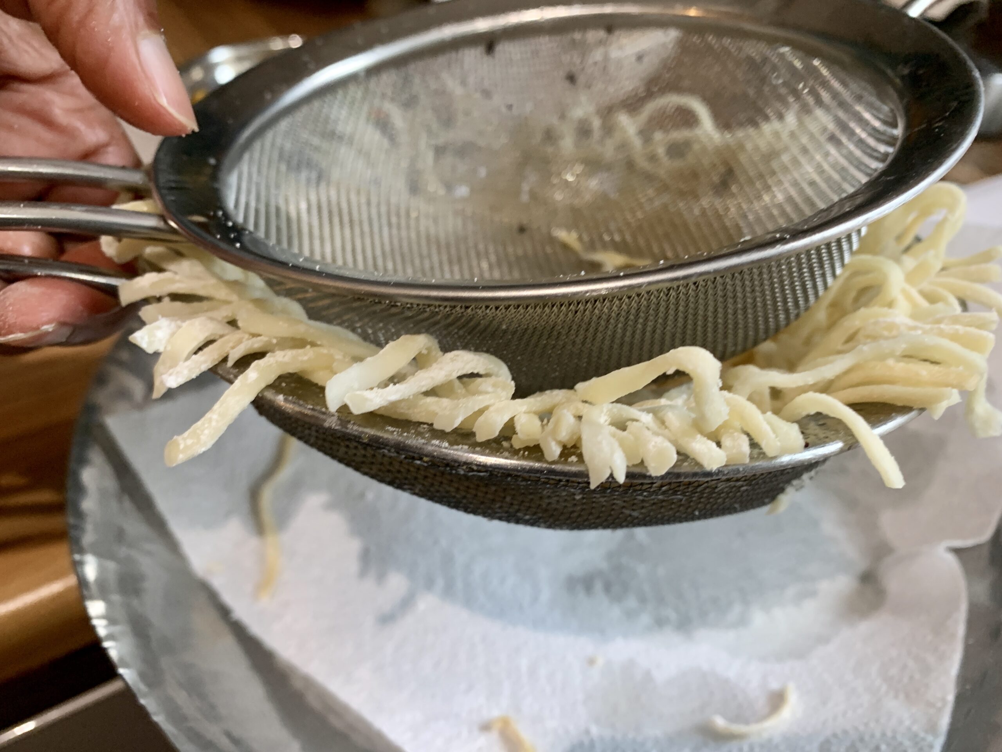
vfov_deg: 53.1
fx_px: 753
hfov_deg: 67.3
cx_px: 501
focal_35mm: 26
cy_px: 376
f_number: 1.8
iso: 160
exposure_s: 1/50
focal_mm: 4.25
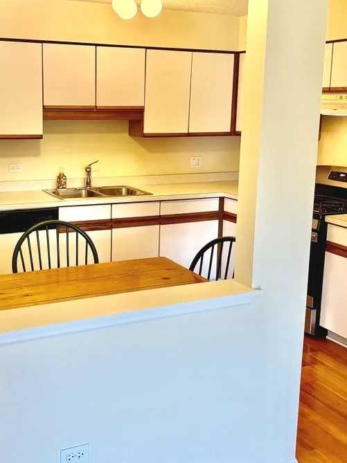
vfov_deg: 44.7
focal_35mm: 42
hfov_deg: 34.1
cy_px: 200
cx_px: 125
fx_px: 562
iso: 160
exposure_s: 1/120
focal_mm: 5.96
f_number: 1.6
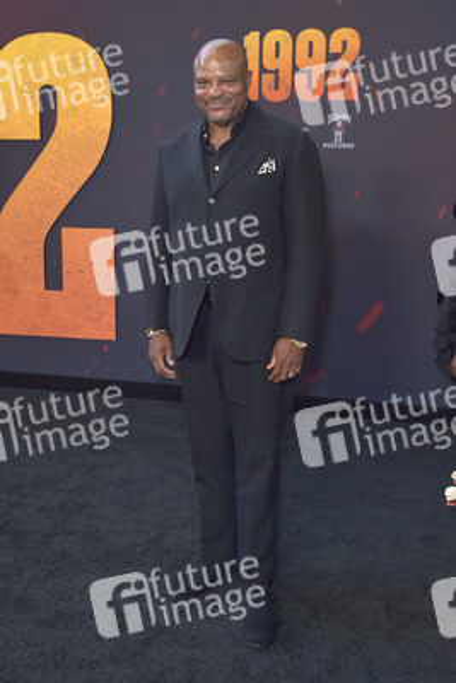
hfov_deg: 35.1
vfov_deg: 50.7
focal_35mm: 38
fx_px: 721
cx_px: 228
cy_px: 342
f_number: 6.3
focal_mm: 38
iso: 640
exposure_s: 1/250
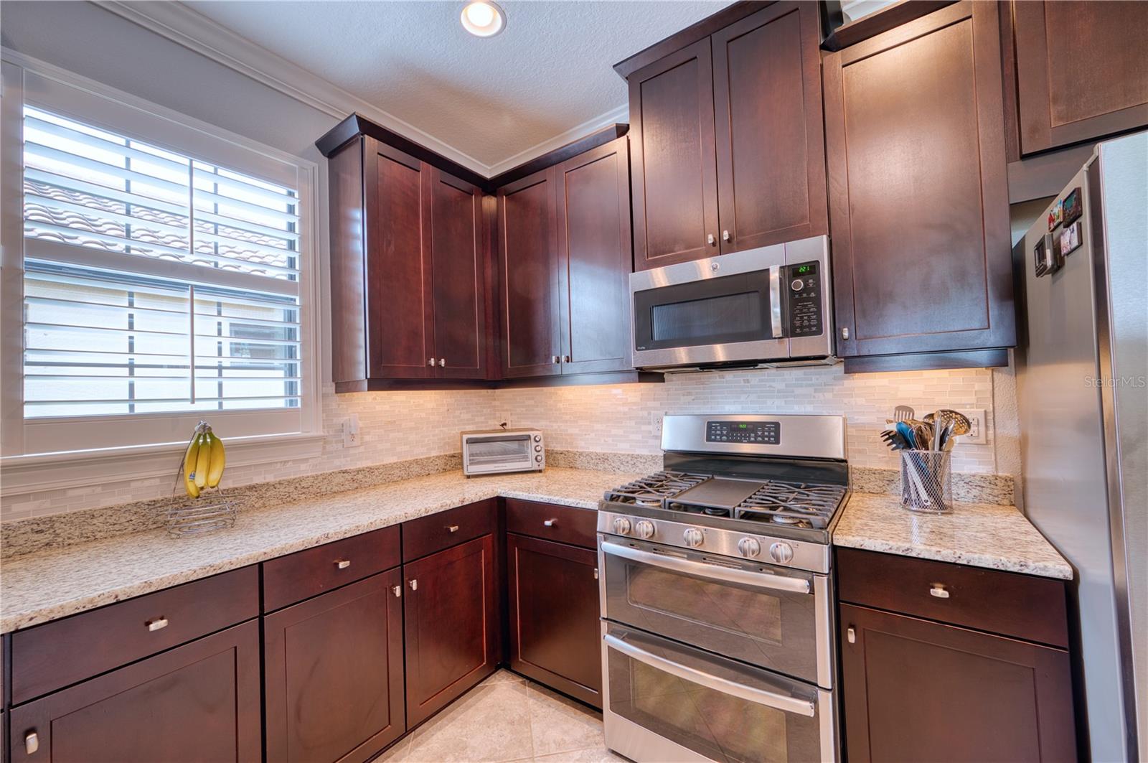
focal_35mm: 14
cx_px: 574
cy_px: 382
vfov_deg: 81.1
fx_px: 446
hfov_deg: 104.3
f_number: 8
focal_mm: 14
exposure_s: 1/5
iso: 200
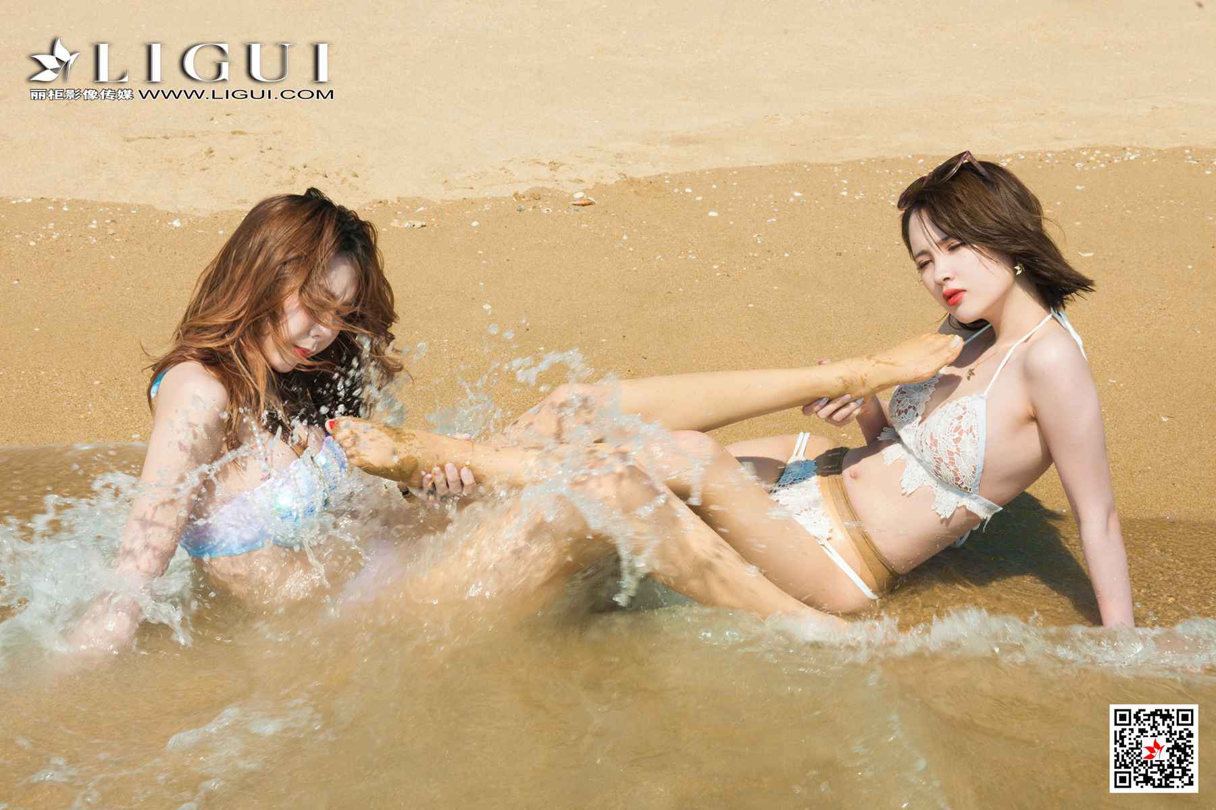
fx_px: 1891
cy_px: 405
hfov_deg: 35.6
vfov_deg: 24.2
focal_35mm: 56
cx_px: 608
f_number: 16
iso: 125
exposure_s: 1/125
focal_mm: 56
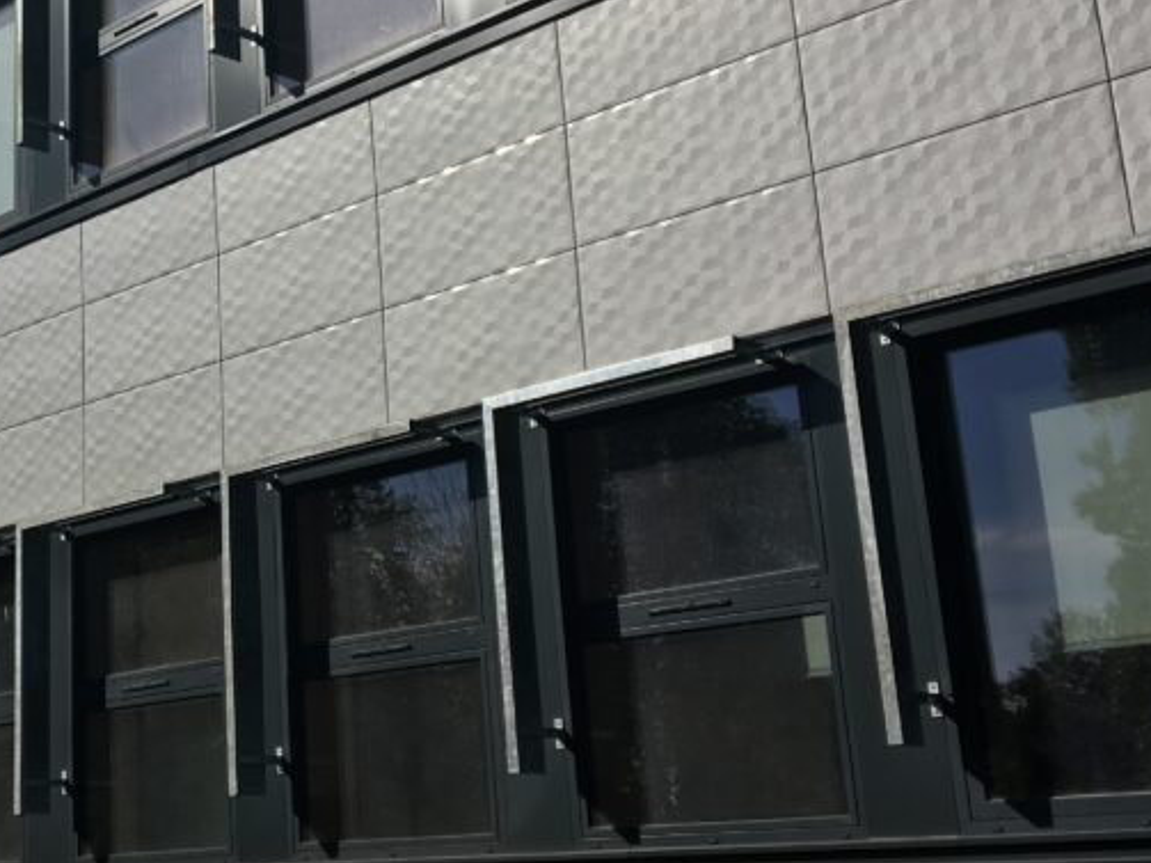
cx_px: 224
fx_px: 1961
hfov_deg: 31.8
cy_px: 286
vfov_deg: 24.7
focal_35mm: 59
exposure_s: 1/4808
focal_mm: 4.15
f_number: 2.2
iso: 25
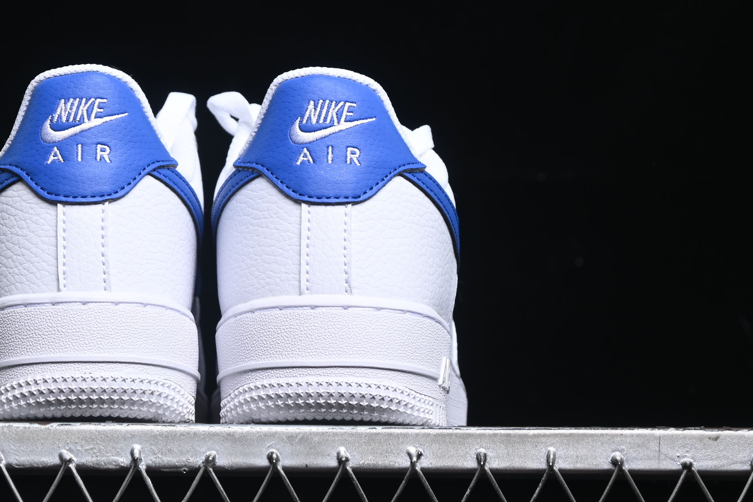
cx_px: 215
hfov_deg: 16.5
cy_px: 165
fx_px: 2594
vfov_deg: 11.0
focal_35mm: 124
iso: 160
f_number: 6.3
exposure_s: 1/60
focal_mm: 50
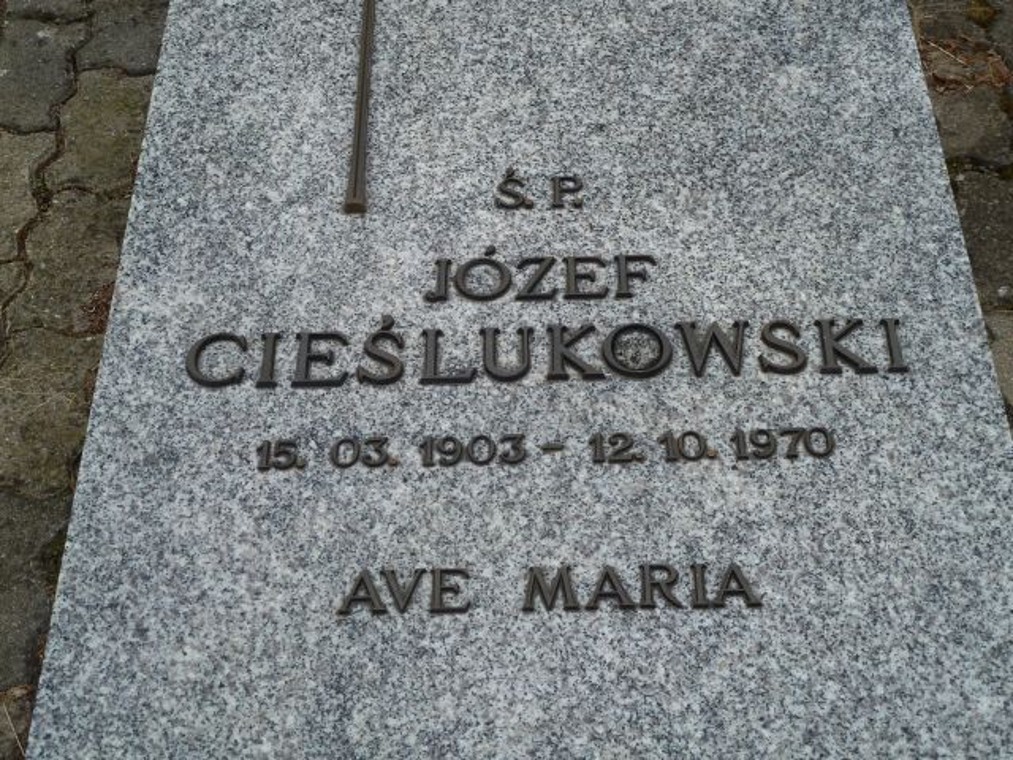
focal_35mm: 63
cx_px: 506
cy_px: 380
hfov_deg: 30.7
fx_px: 1844
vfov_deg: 23.3
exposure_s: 1/320
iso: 80
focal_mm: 10.3
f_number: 4
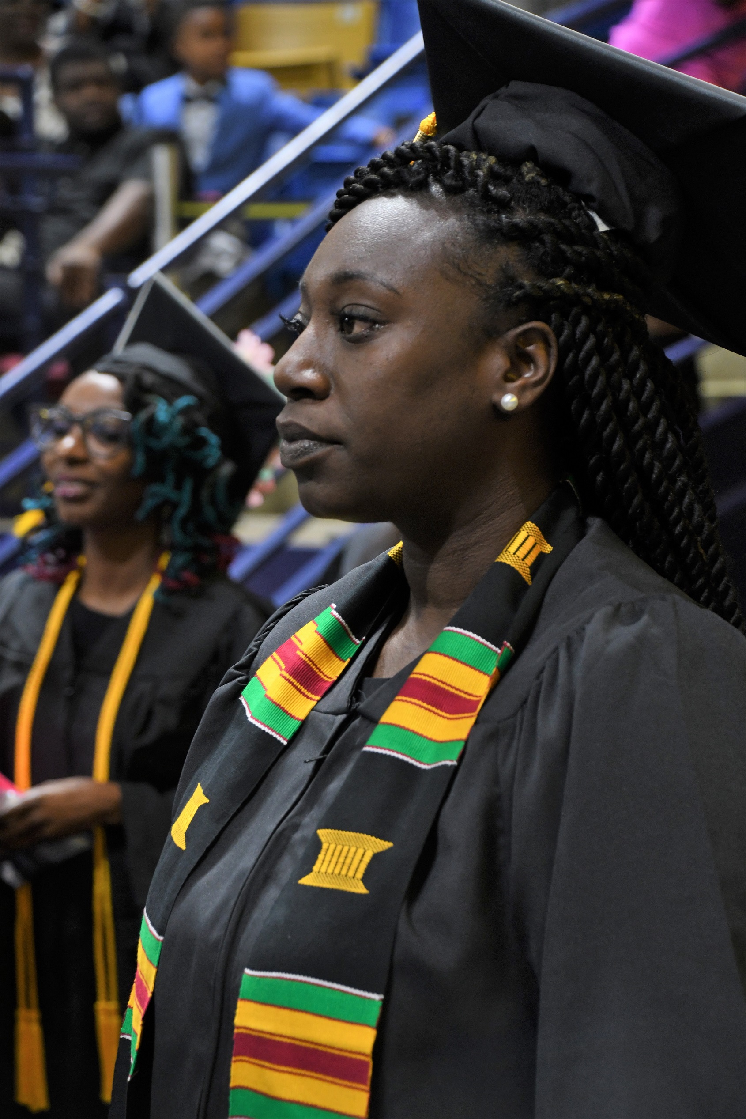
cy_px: 560
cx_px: 373
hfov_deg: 11.4
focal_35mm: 120
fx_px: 3729
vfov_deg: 17.1
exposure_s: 1/80
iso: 1250
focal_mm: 80
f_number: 5.3
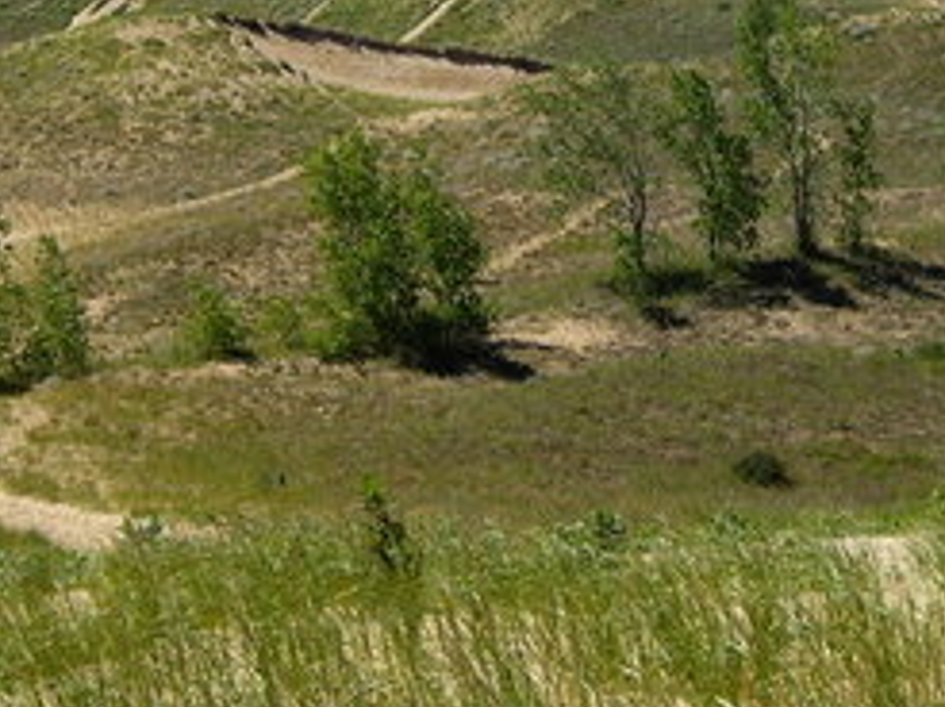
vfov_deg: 14.8
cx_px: 611
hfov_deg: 19.8
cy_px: 85
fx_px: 2700
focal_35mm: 99
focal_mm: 6.2
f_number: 4.3
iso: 50
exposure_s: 1/500
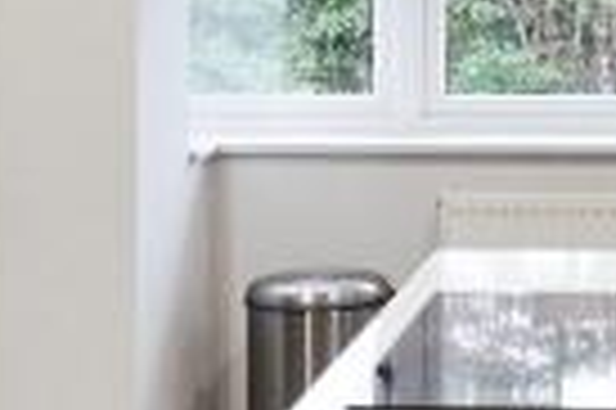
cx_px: 688
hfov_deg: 17.6
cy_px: 11
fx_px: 1914
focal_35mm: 112
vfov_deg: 12.1
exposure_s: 1/13
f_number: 9
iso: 400
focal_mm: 10.5
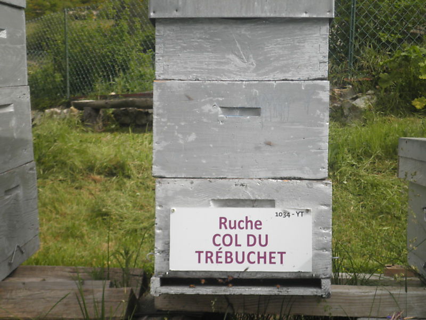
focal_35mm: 60
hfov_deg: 32.2
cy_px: 160
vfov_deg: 24.4
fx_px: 738
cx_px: 213
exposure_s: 1/80
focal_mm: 10.7
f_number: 11
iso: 80
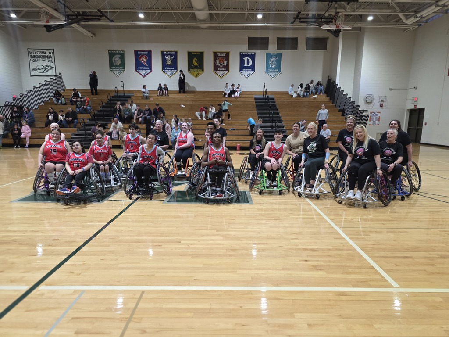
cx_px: 224
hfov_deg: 73.9
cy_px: 168
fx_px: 298
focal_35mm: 23
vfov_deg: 58.9
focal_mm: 6.3
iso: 400
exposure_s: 1/120
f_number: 1.7
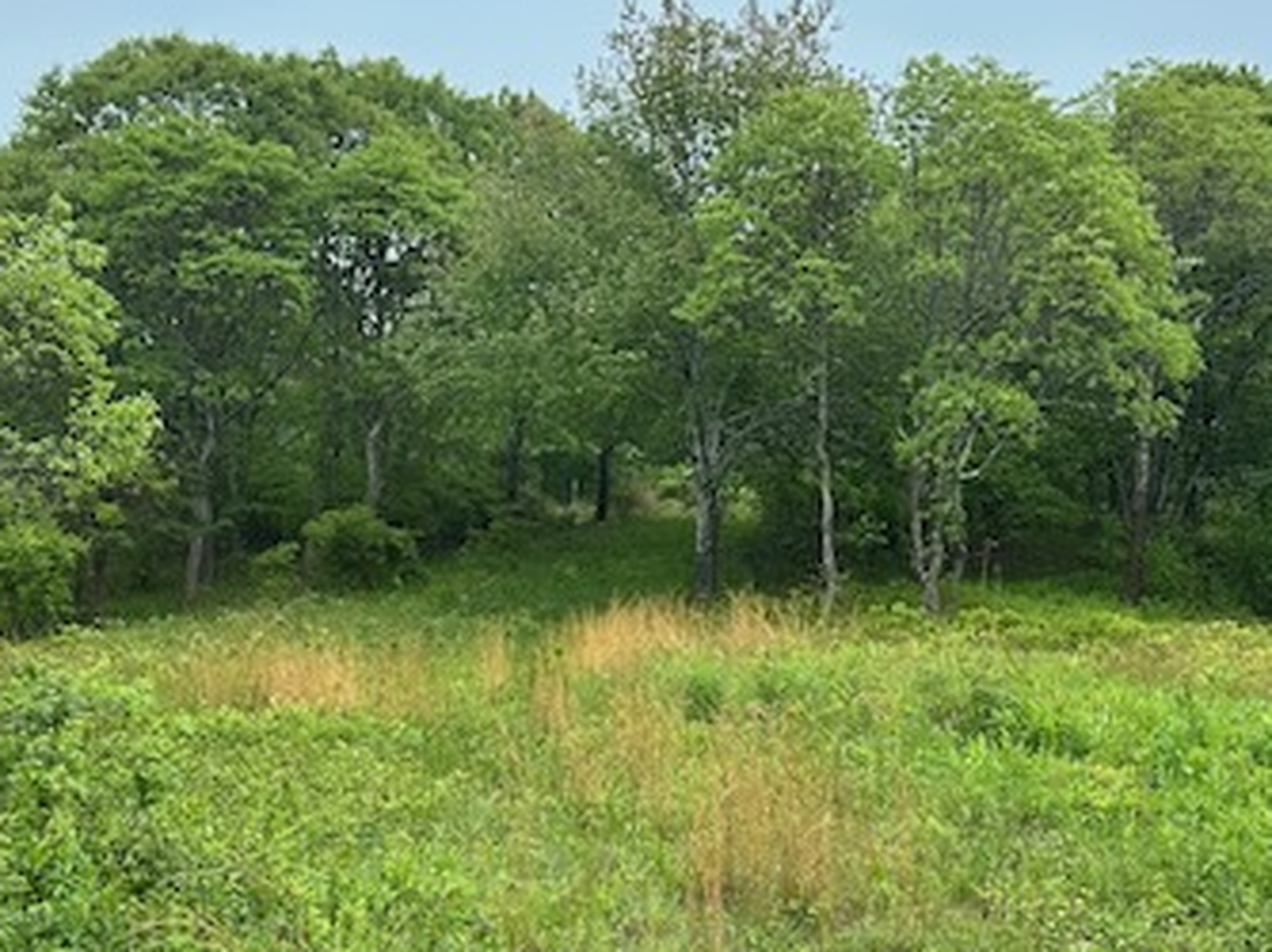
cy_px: 583
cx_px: 613
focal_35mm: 46
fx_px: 1689
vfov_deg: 31.4
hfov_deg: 41.3
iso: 80
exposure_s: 1/980
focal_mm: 6.86
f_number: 1.78
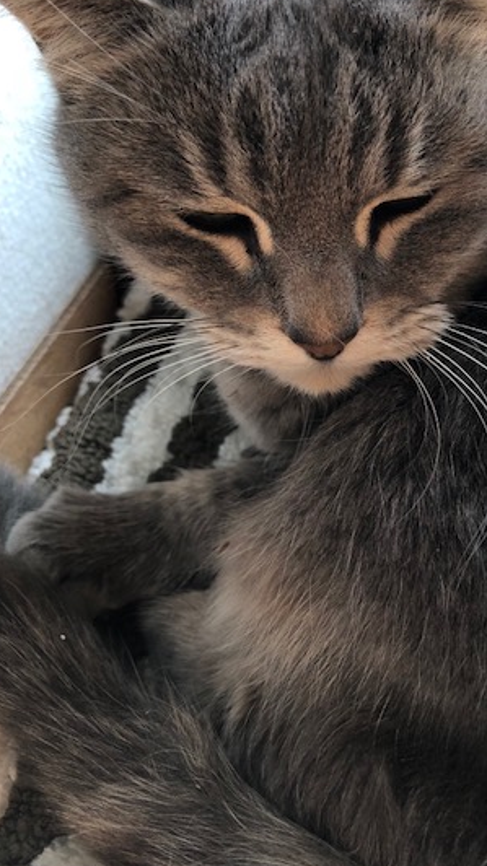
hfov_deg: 30.5
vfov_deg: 52.6
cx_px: 383
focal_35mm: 38
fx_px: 873
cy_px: 370
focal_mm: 3.99
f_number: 1.8
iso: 40
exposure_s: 1/24
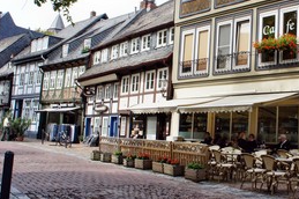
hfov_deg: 39.5
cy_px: 96
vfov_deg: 28.0
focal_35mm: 48
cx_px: 240
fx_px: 398
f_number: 11
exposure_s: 1/125
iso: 320
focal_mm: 18
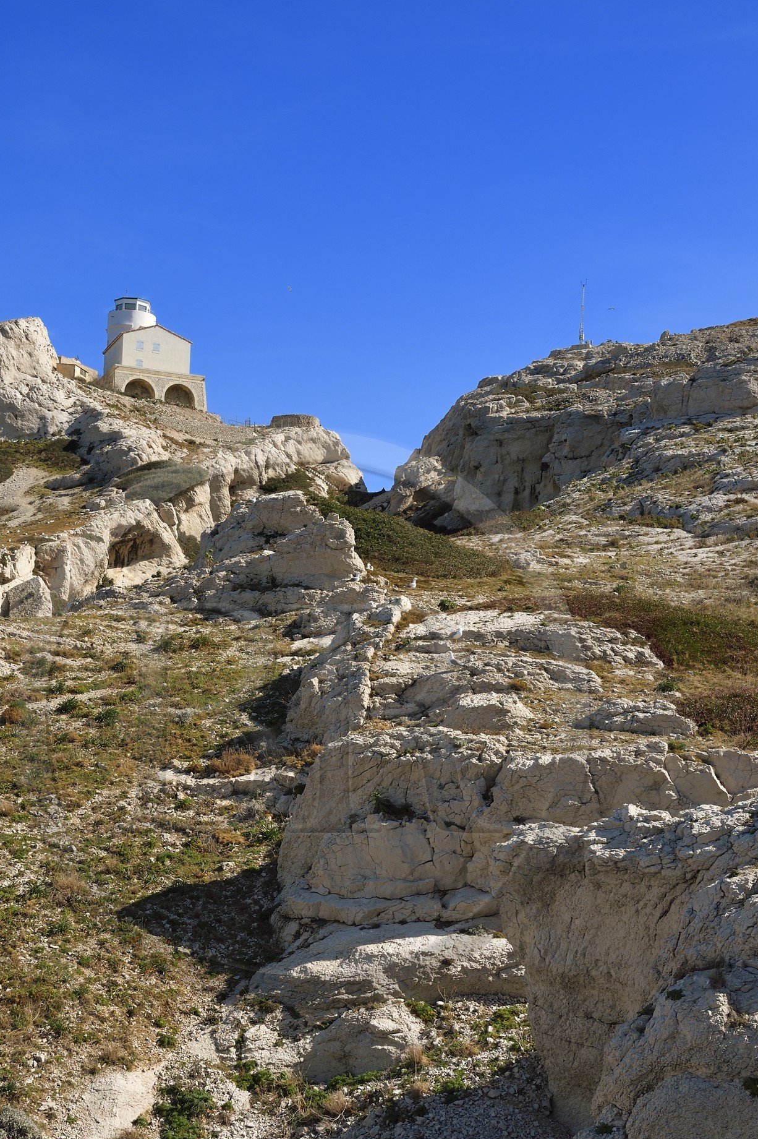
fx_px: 1485
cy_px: 720
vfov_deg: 41.6
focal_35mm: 47
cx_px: 302
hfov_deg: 28.6
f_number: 13
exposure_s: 1/250
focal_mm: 36
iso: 200
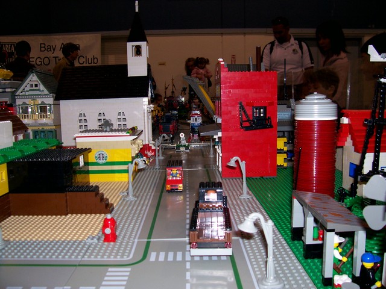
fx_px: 379
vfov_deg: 41.8
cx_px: 193
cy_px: 144
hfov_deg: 54.0
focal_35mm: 34
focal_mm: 5.6
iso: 80
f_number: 2.7
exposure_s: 1/64
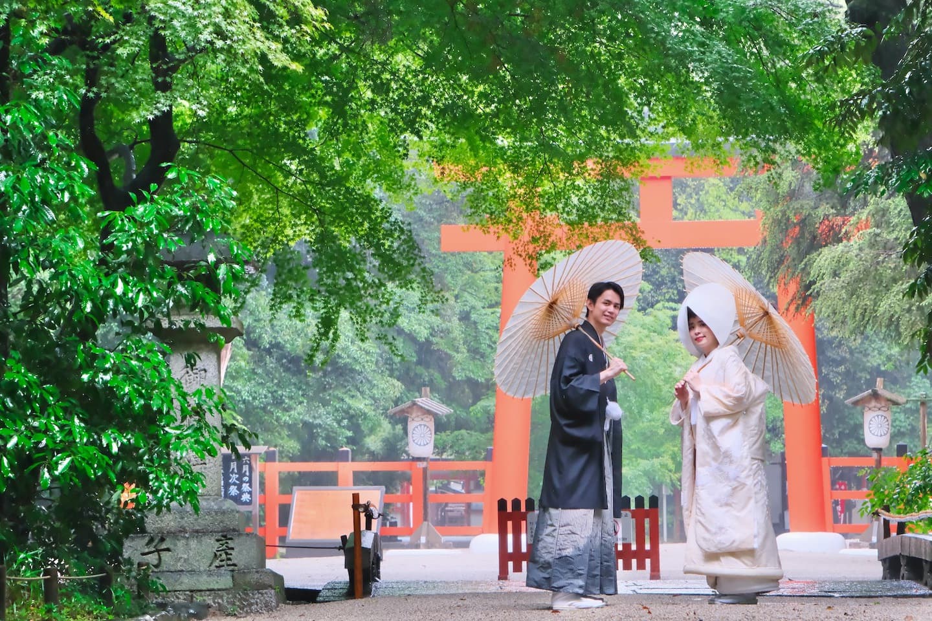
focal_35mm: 120
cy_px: 310
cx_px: 466
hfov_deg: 17.1
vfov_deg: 11.4
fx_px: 3106
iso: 3200
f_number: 7.1
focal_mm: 80
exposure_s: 1/60
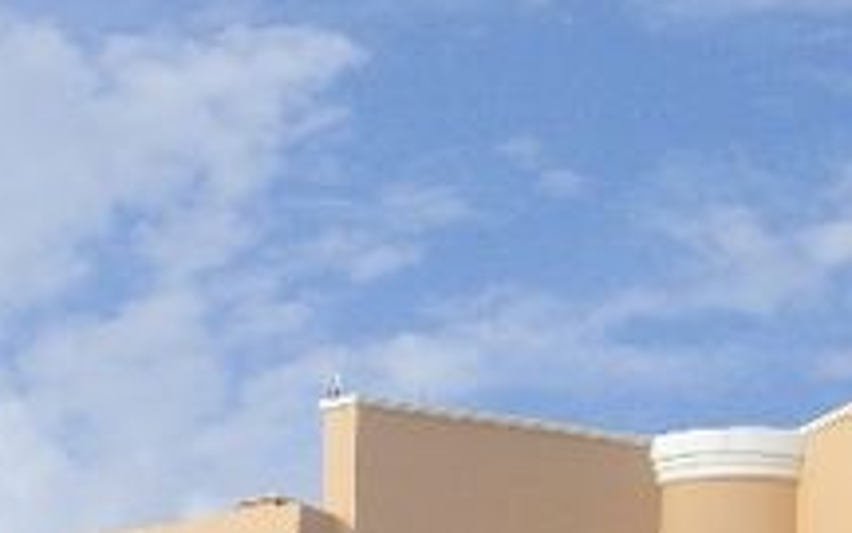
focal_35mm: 207
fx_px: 4806
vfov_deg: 6.2
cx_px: -71
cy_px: 890
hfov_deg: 10.0
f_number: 3.8
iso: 64
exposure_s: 1/320
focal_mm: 13.7
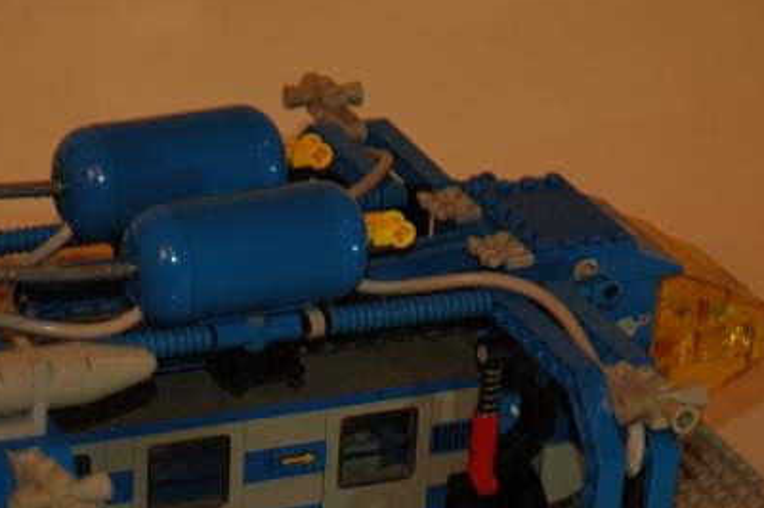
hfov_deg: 12.5
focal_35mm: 165
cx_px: 294
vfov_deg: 8.3
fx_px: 3499
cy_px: 406
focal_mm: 55
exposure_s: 1/50
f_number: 4.5
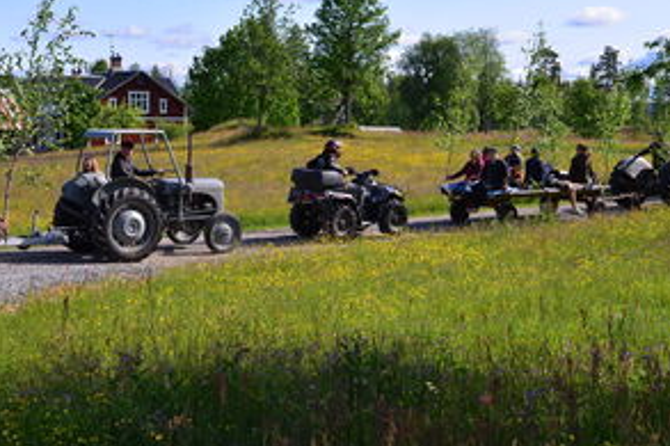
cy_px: 165
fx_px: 1116
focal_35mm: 60
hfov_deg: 33.4
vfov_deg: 22.5
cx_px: 337
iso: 100
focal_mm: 44
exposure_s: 1/160
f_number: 8
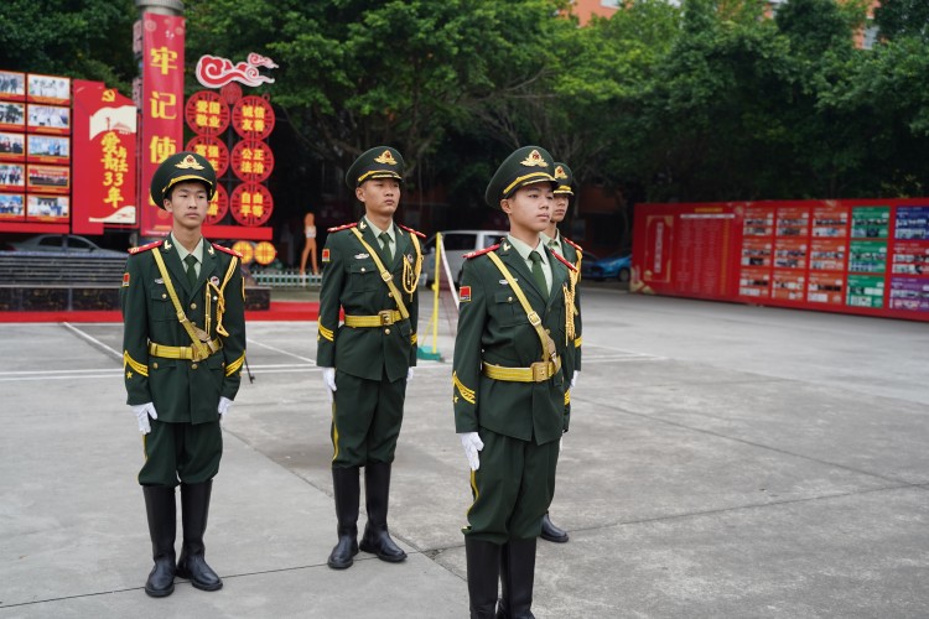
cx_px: 464
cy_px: 310
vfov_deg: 35.9
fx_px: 955
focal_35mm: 37
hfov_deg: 51.9
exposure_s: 1/640
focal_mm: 37
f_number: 2.8
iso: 250
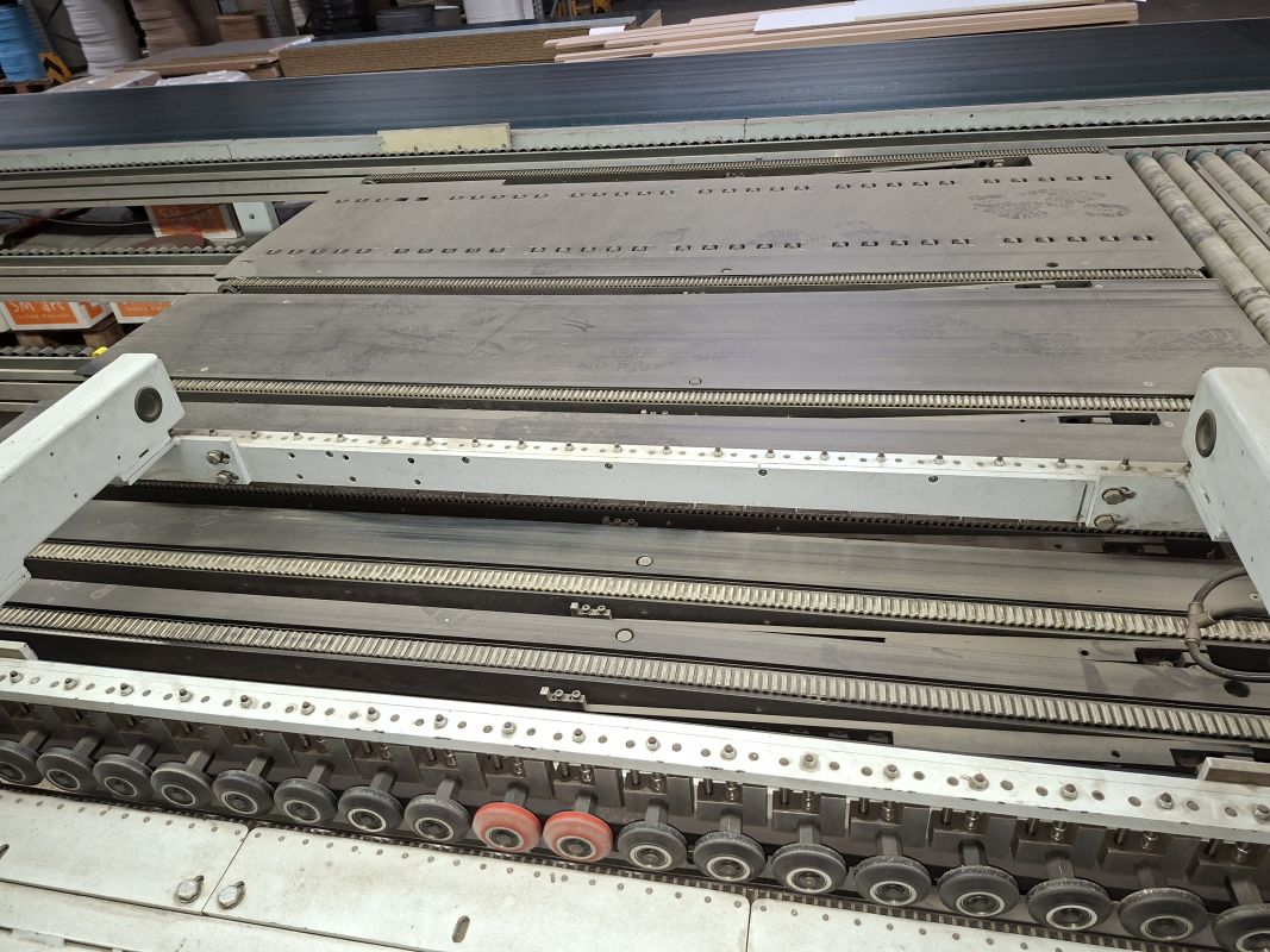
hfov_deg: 73.9
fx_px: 844
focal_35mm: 23
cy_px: 476
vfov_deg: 58.9
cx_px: 635
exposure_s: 1/60
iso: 320
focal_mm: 5.54
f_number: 1.8
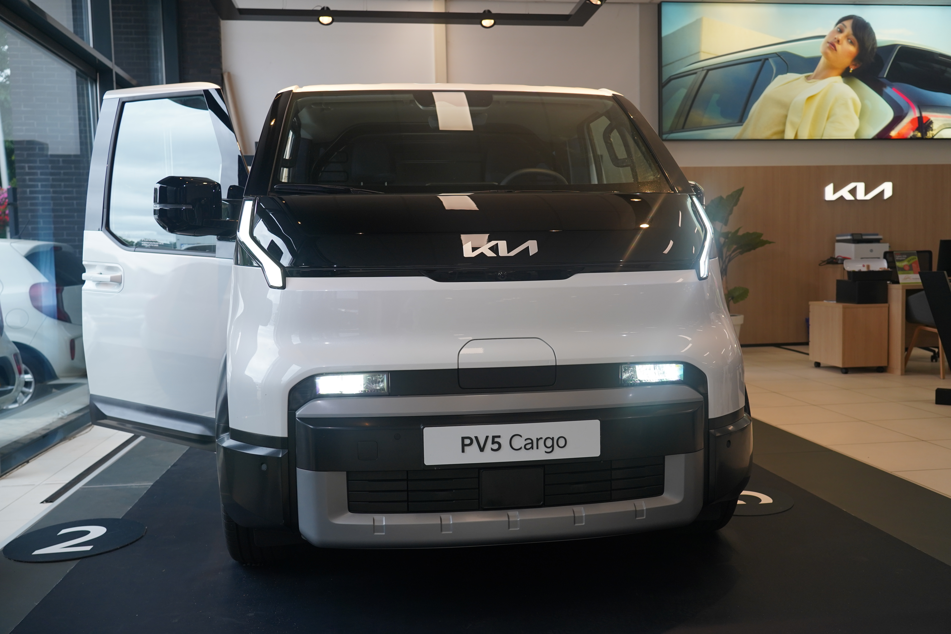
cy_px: 317
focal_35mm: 30
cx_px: 476
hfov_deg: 61.9
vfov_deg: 43.6
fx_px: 792
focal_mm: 30
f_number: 4.5
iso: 500
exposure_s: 1/60
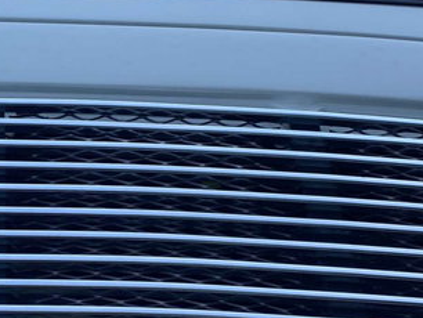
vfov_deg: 16.9
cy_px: 225
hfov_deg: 21.7
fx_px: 1064
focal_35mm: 87
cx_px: 6
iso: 32
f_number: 1.8
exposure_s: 1/241
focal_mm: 4.25
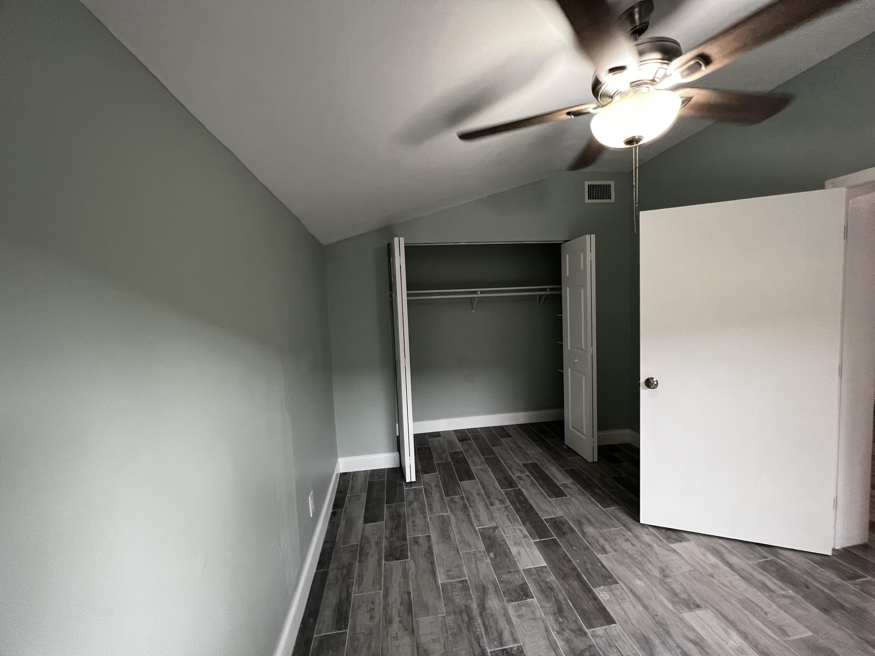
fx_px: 329
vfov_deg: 89.9
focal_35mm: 13
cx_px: 438
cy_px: 328
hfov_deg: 106.2
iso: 250
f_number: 1.8
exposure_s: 1/60
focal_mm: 1.57
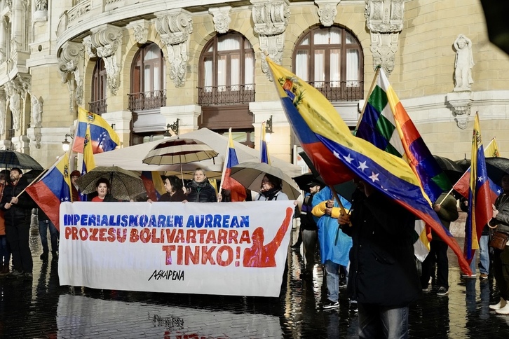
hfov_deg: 46.4
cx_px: 254
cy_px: 170
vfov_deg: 31.9
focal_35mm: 42
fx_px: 594
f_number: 4
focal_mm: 42
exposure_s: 1/125
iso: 6400
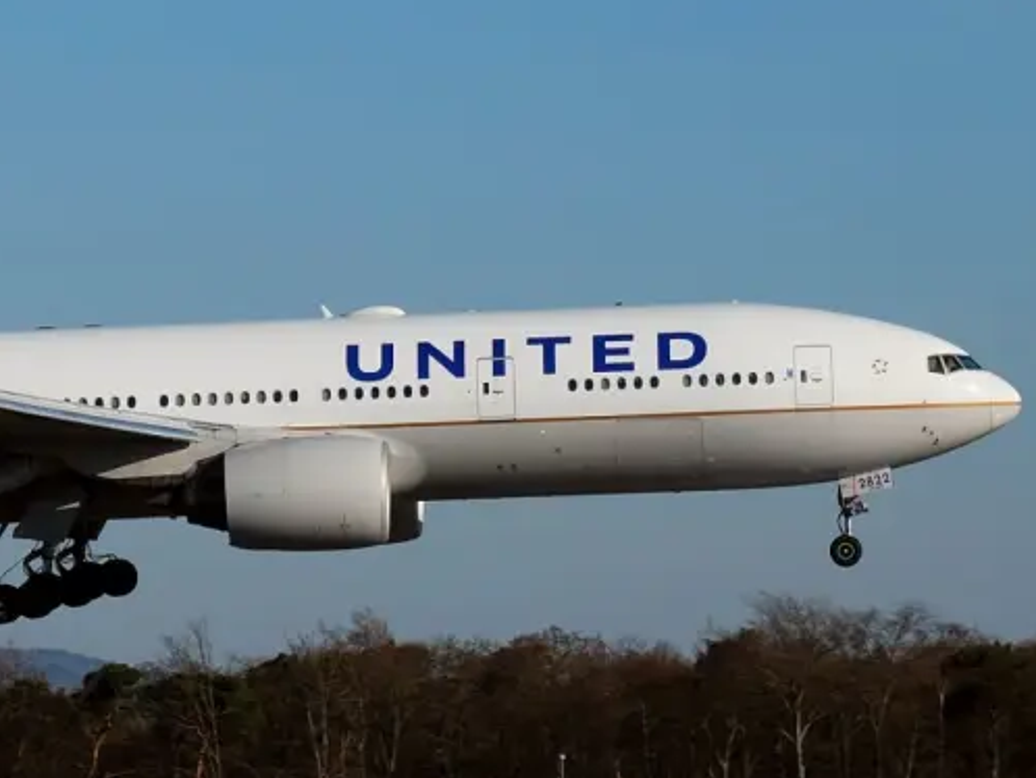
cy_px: 442
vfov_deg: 5.9
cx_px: 31
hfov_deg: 7.9
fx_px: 7516
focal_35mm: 251
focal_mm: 84.8
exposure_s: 1/800
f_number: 7.1
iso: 200
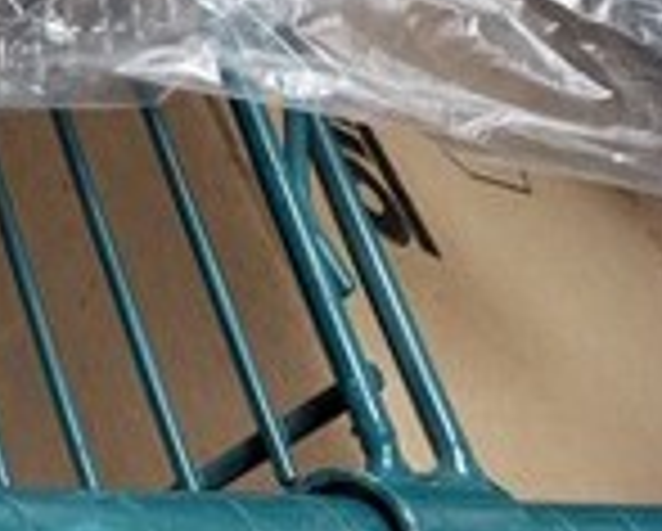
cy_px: -266
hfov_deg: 18.2
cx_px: 189
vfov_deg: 13.8
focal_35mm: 105
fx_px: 2060
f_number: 2.4
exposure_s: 1/100
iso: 160
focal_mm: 4.3
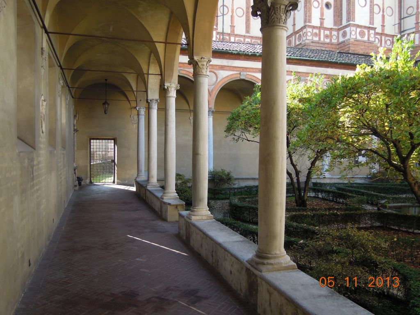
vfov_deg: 45.4
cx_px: 210
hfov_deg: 58.4
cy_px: 158
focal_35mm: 31
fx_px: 376
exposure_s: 1/250
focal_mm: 5.5
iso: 160
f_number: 2.4
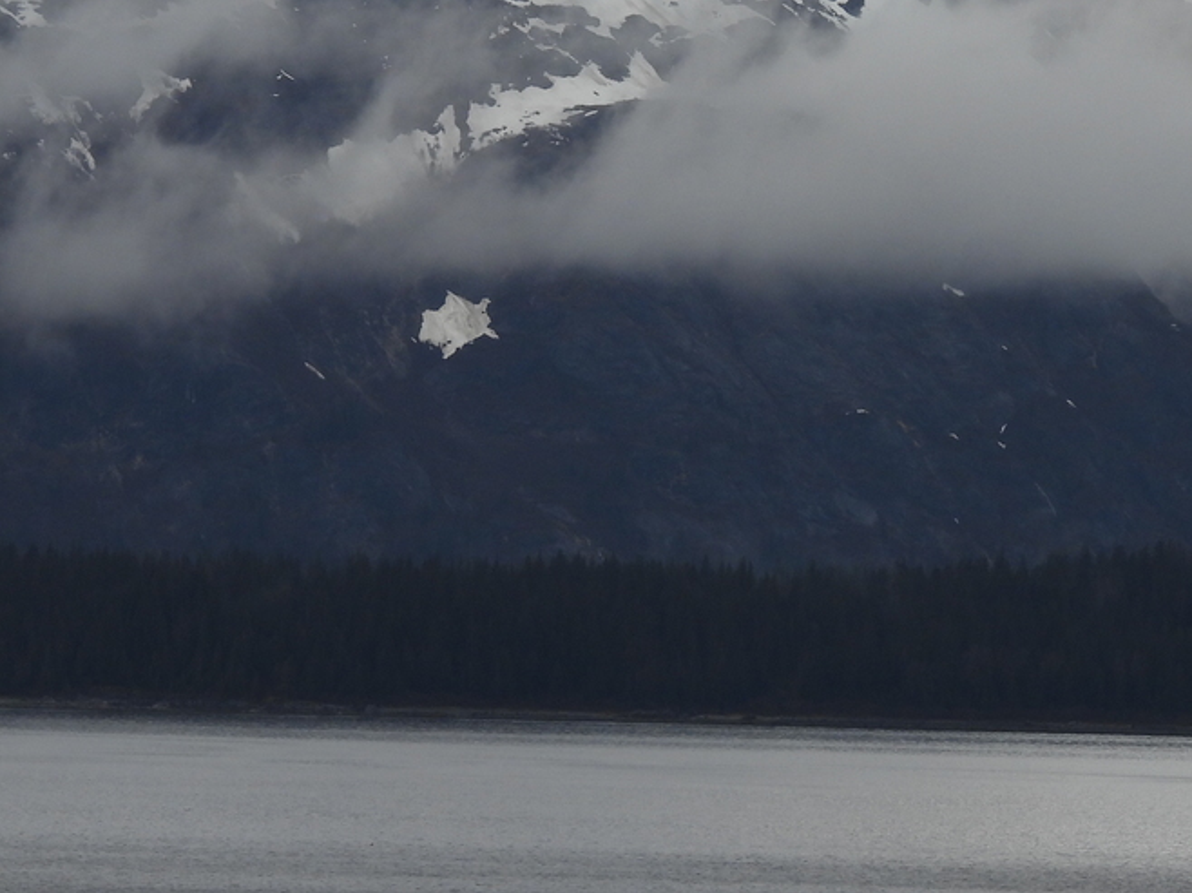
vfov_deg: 3.5
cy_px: 159
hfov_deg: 4.6
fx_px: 14733
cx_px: 478
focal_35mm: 428
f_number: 4.5
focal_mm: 39.3
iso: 100
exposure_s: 1/400
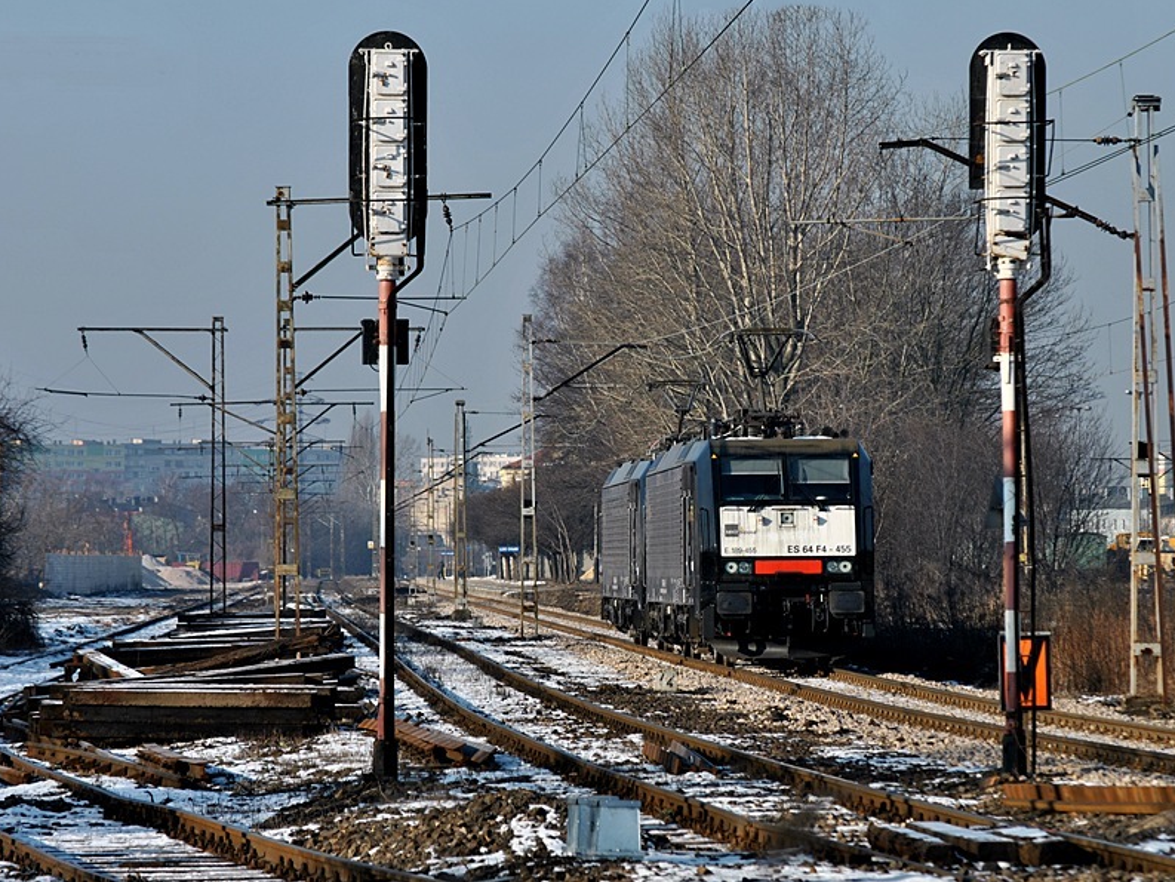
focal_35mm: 180
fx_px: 6111
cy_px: 440
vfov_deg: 8.3
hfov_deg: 11.0
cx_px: 594
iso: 100
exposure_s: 1/320
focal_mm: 110
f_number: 8
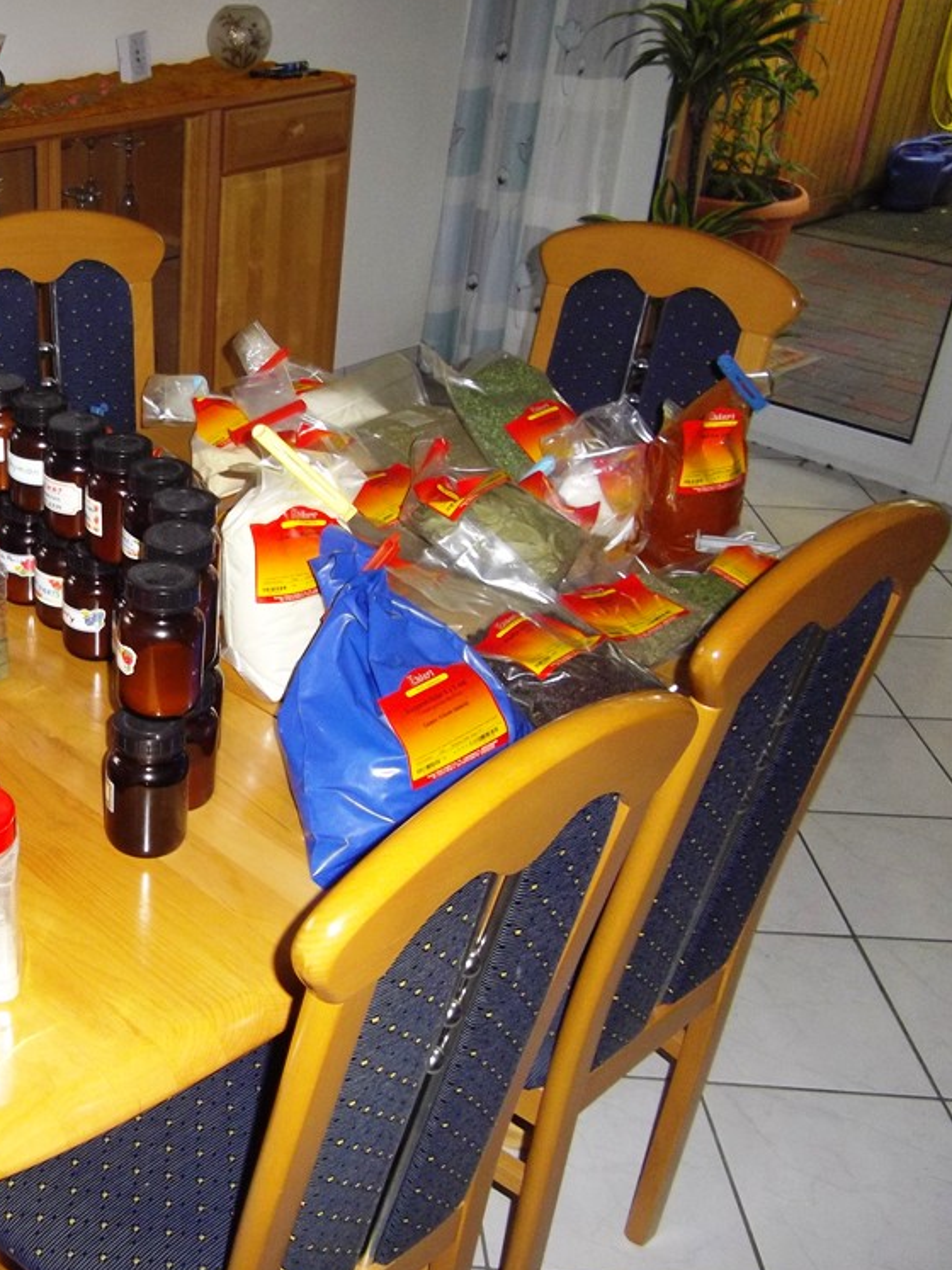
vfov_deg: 50.1
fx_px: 1357
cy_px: 638
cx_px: 85
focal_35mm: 37
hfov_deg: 36.2
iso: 219
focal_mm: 4.9
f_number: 3.2
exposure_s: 1/50
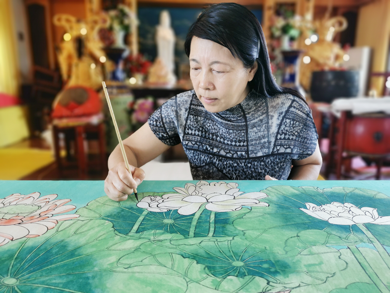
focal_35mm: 27
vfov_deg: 51.4
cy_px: 146
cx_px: 195
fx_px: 304
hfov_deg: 65.3
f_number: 1.8
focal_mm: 5.58
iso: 125
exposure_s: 1/50
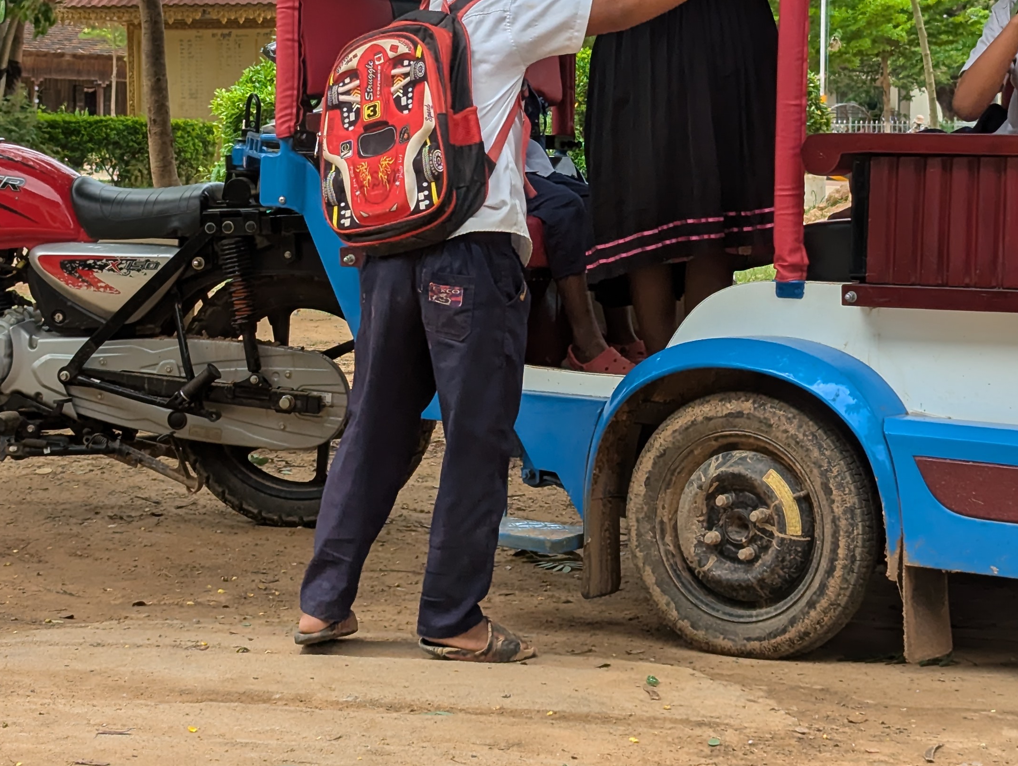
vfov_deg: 16.2
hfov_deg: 21.5
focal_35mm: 91
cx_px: 611
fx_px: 2680
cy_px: 242
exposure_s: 1/1689
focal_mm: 6.81
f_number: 1.85
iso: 41
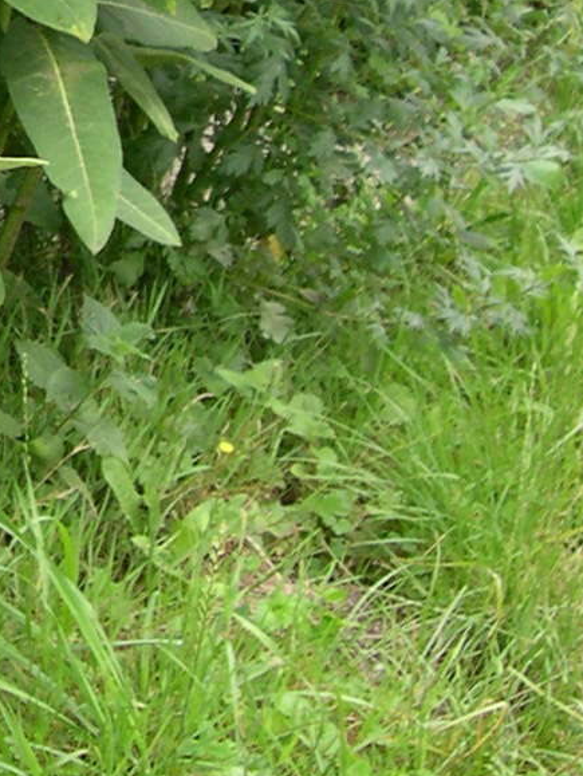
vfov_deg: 12.9
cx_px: -387
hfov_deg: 9.6
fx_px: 3342
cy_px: -176
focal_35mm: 149
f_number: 2.8
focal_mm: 8
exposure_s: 1/166
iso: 100
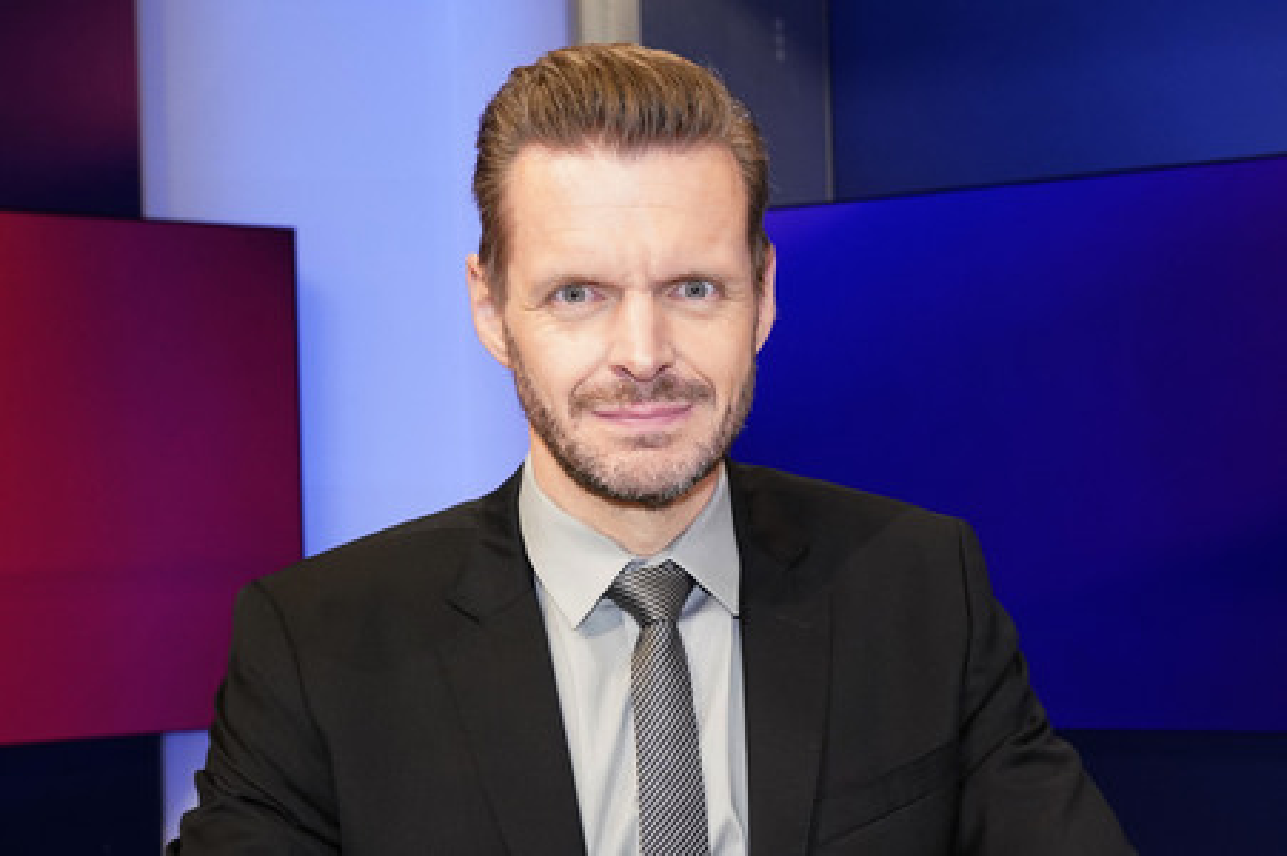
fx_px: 1179
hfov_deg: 57.3
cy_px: 428
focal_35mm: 33
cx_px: 644
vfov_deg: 39.9
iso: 2000
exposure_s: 1/125
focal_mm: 33
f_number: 5
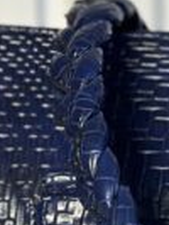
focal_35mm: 289
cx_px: 274
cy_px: 330
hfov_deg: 5.1
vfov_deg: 6.8
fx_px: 1878
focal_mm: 6.86
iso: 80
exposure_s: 1/198
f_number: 1.78
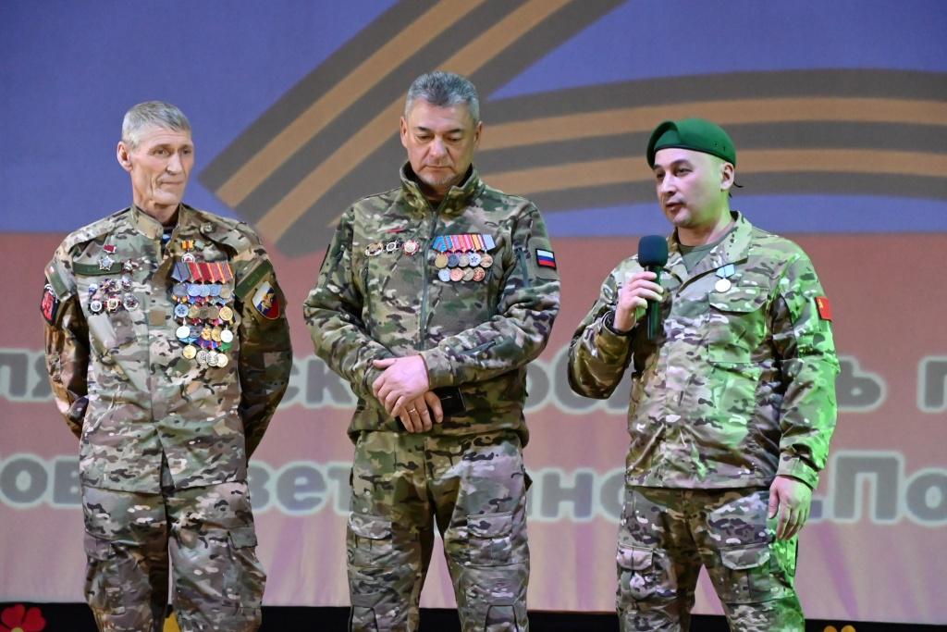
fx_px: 3341
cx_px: 474
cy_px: 316
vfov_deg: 10.8
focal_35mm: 127
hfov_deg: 16.1
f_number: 5.6
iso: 6400
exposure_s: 1/320
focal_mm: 85
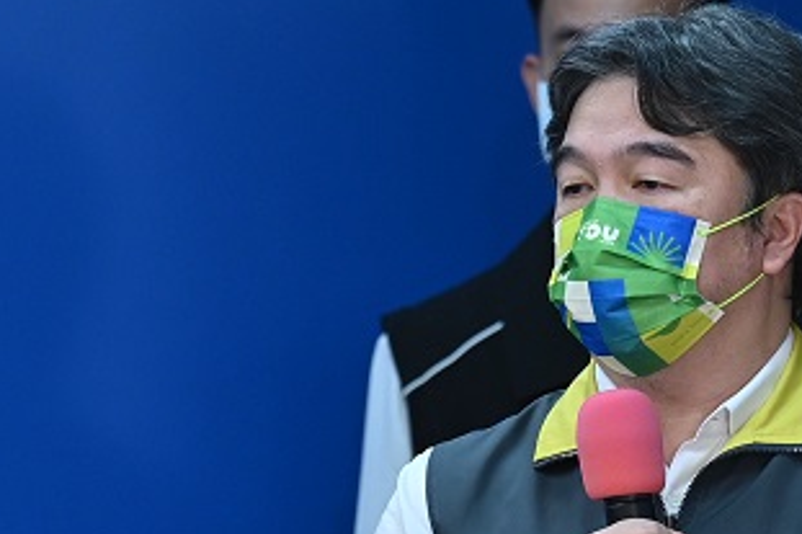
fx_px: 18346
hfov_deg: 2.5
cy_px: 819
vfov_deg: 1.7
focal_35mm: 824
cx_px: 320
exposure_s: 1/160
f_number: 4.5
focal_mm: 200
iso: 800
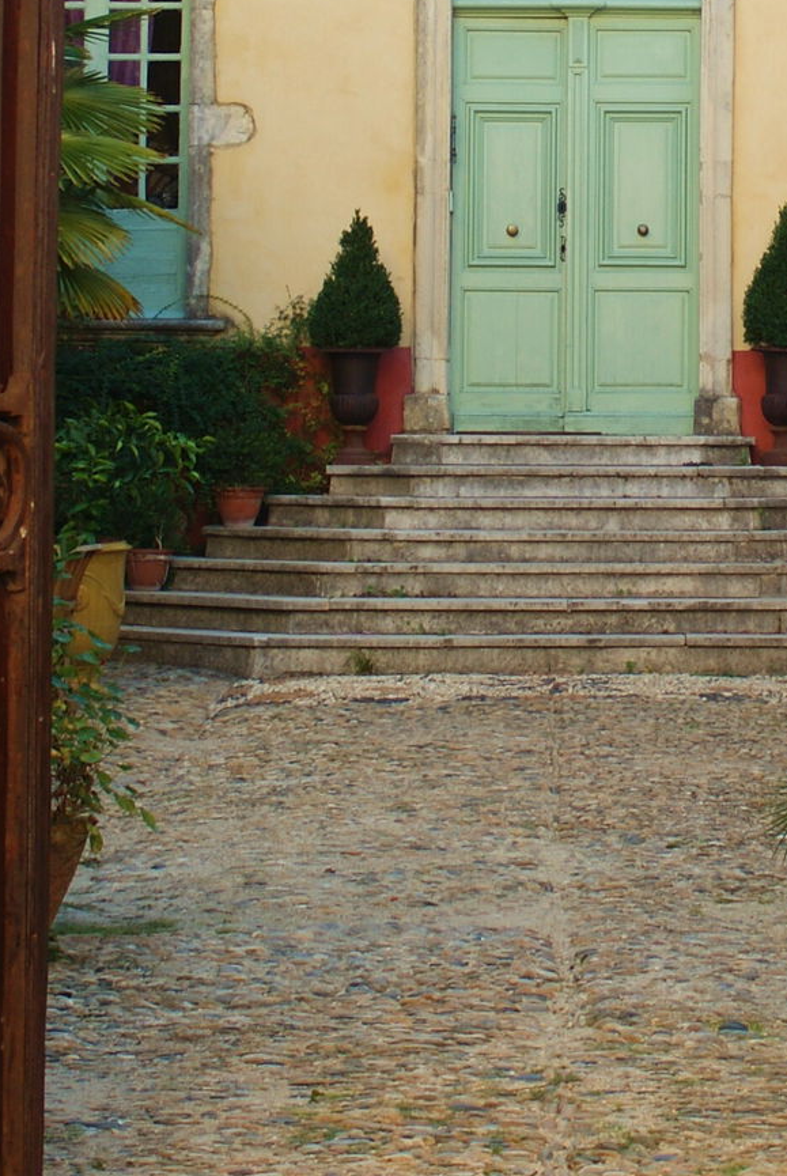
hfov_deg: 11.8
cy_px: 71
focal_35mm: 116
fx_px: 3793
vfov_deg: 17.3
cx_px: 699
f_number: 5.6
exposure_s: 1/60
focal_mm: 28
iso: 100
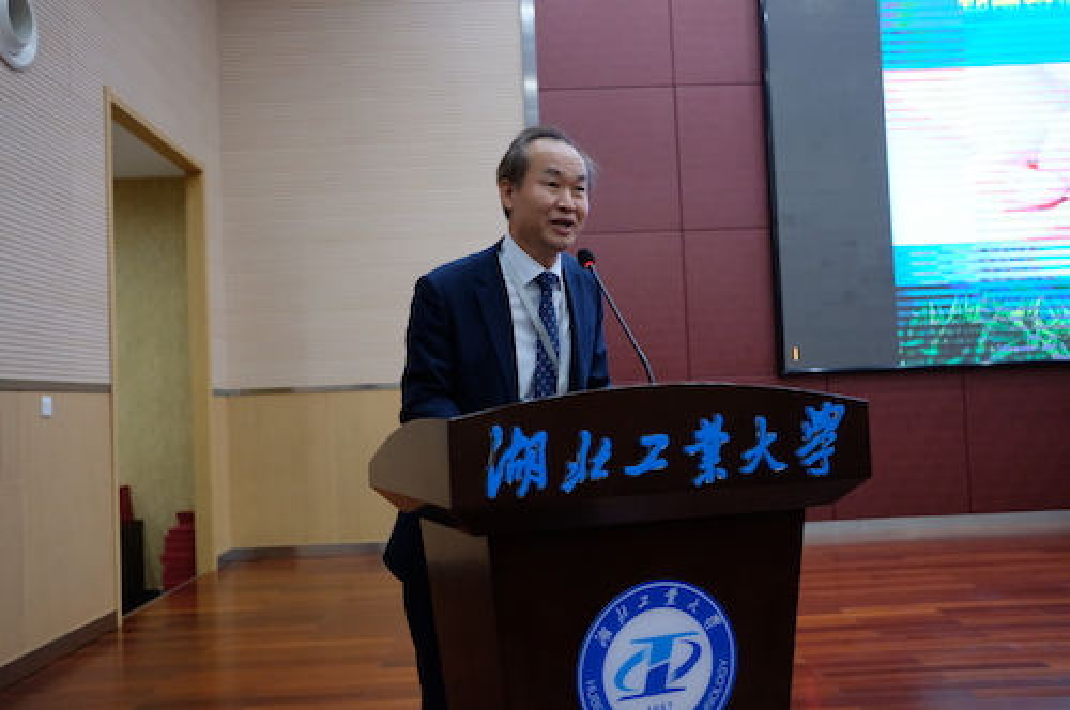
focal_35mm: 35
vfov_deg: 37.8
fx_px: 1039
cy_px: 355
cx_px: 535
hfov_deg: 54.5
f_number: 2
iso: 4000
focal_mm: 23
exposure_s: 1/500
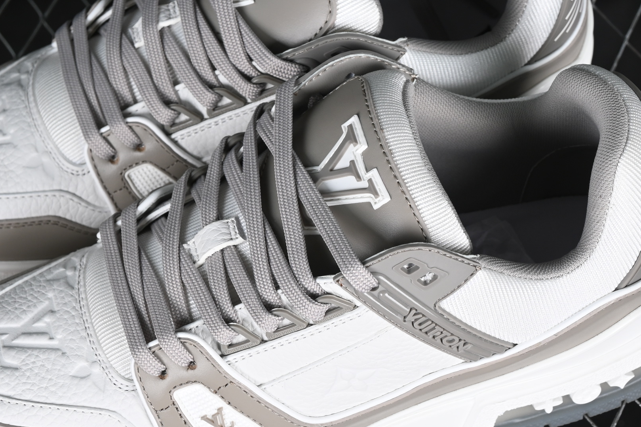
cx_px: 293
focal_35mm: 129
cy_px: 203
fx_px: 2297
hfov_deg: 15.9
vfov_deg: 10.6
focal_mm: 50
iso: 160
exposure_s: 1/80
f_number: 7.1
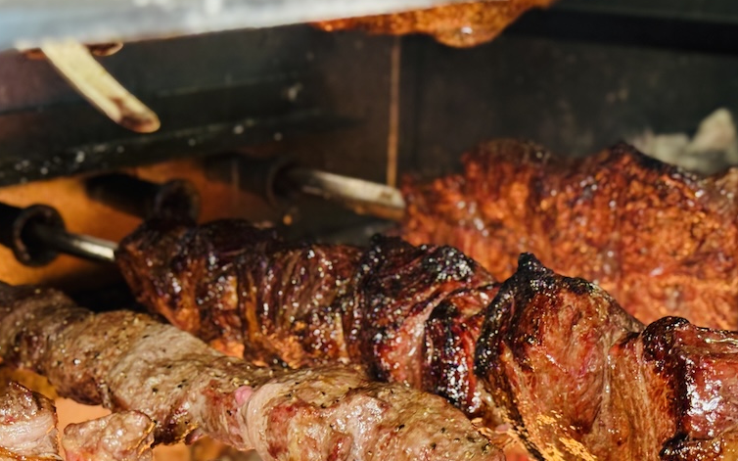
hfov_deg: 30.1
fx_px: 1367
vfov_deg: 19.0
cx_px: 291
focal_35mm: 68
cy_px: 355
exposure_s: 1/40
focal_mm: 6.76
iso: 200
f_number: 1.78
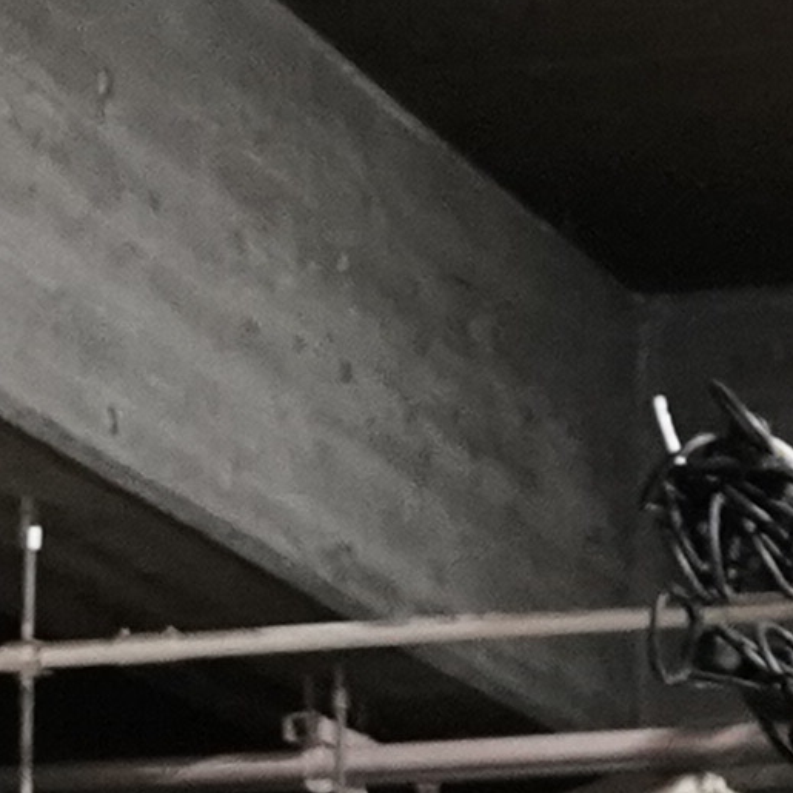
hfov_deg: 7.5
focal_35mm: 234
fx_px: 6065
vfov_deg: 7.1
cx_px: 97
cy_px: 1852
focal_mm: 24
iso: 6400
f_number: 4.5
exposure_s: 1/80
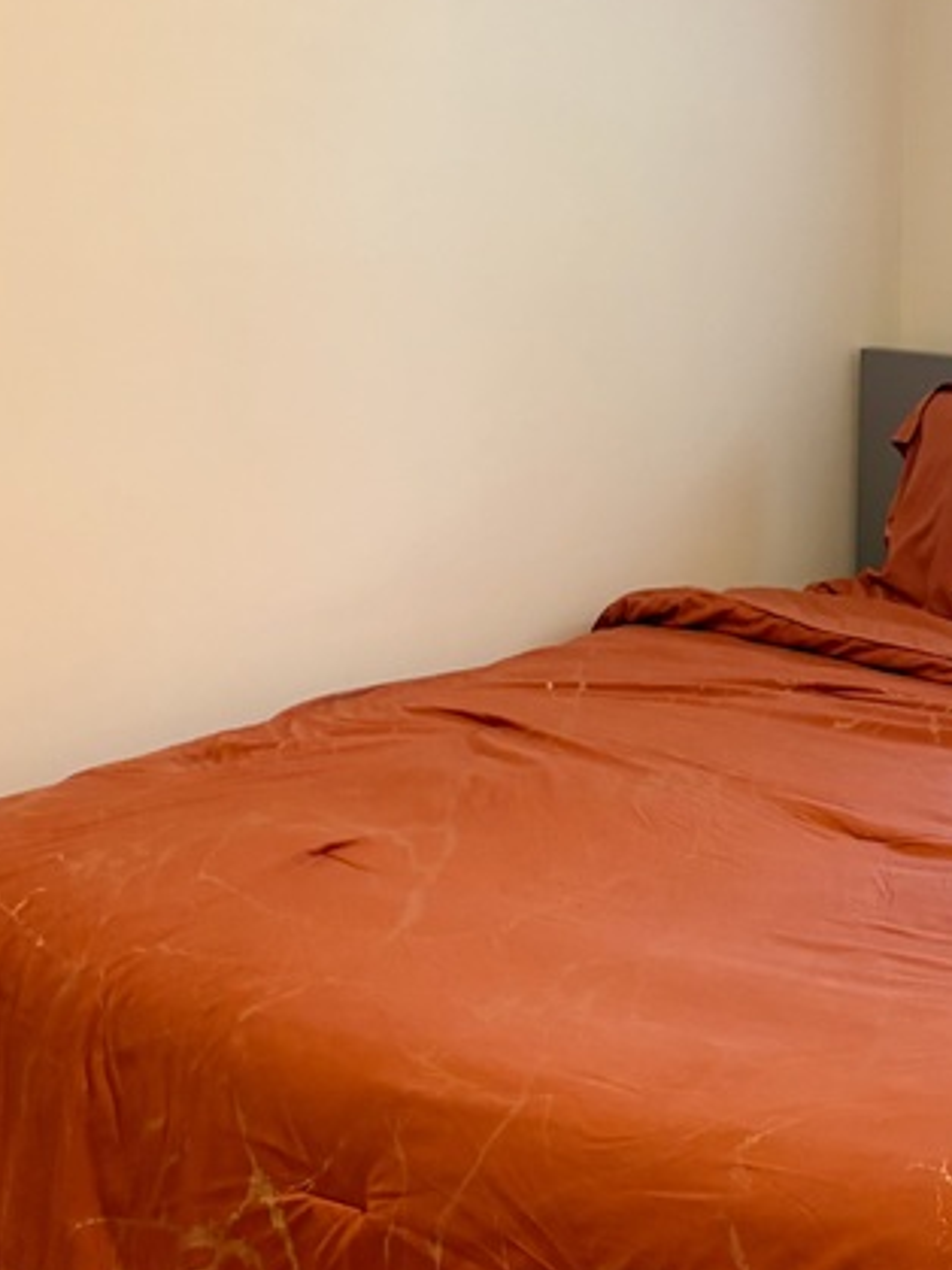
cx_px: 816
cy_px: 718
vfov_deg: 28.9
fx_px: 2458
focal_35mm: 67
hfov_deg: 21.5
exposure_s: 1/60
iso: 125
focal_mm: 5.96
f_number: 1.6
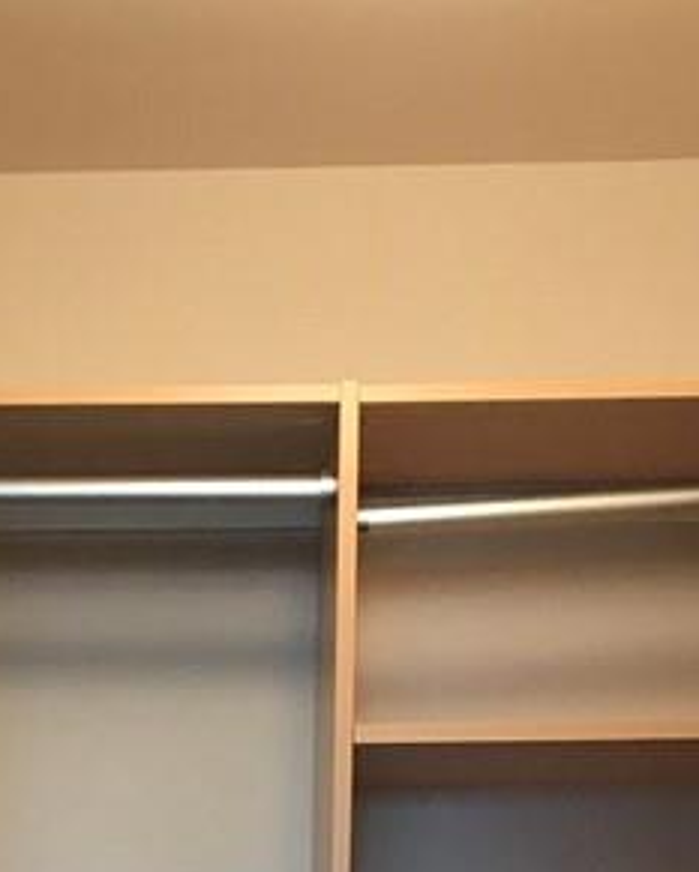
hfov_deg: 15.7
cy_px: 1215
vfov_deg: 18.2
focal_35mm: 96
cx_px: -15
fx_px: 2481
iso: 40
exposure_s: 1/15
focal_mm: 3.99
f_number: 1.8
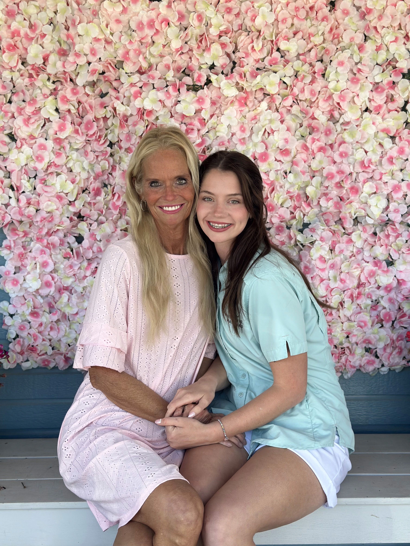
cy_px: 273
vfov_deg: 39.7
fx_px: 758
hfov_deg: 30.3
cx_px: 205
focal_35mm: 48
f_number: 1.78
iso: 80
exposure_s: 1/663
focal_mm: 6.86
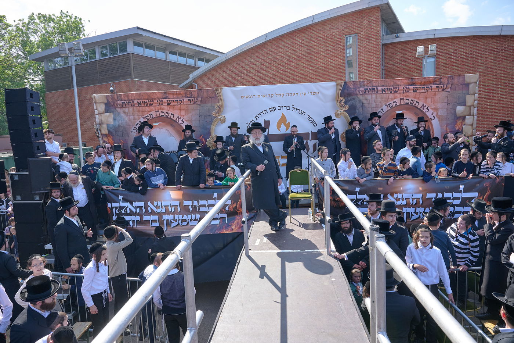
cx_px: 257
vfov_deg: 53.1
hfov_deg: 73.8
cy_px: 172
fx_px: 343
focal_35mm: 24
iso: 360
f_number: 6.3
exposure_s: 1/500
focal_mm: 24
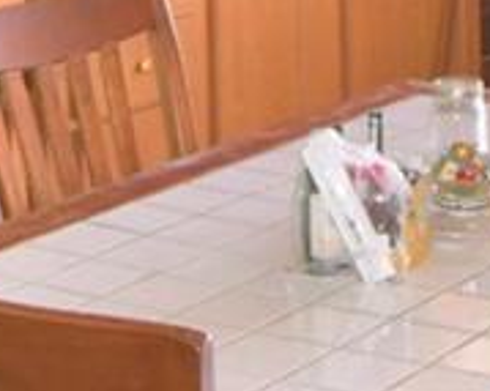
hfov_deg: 15.3
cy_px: -273
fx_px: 1826
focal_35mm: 126
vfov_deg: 11.5
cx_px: 309
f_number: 4.5
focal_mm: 10
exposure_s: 1/60
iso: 200
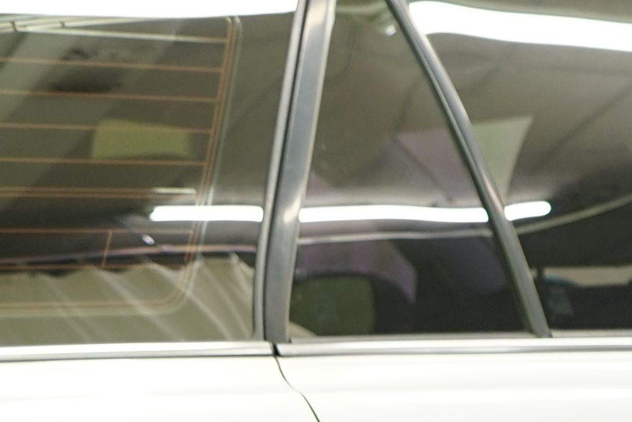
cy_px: 700
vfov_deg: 8.1
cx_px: 34
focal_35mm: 165
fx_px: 2897
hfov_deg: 12.3
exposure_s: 1/20
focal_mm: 28
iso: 320
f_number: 3.5
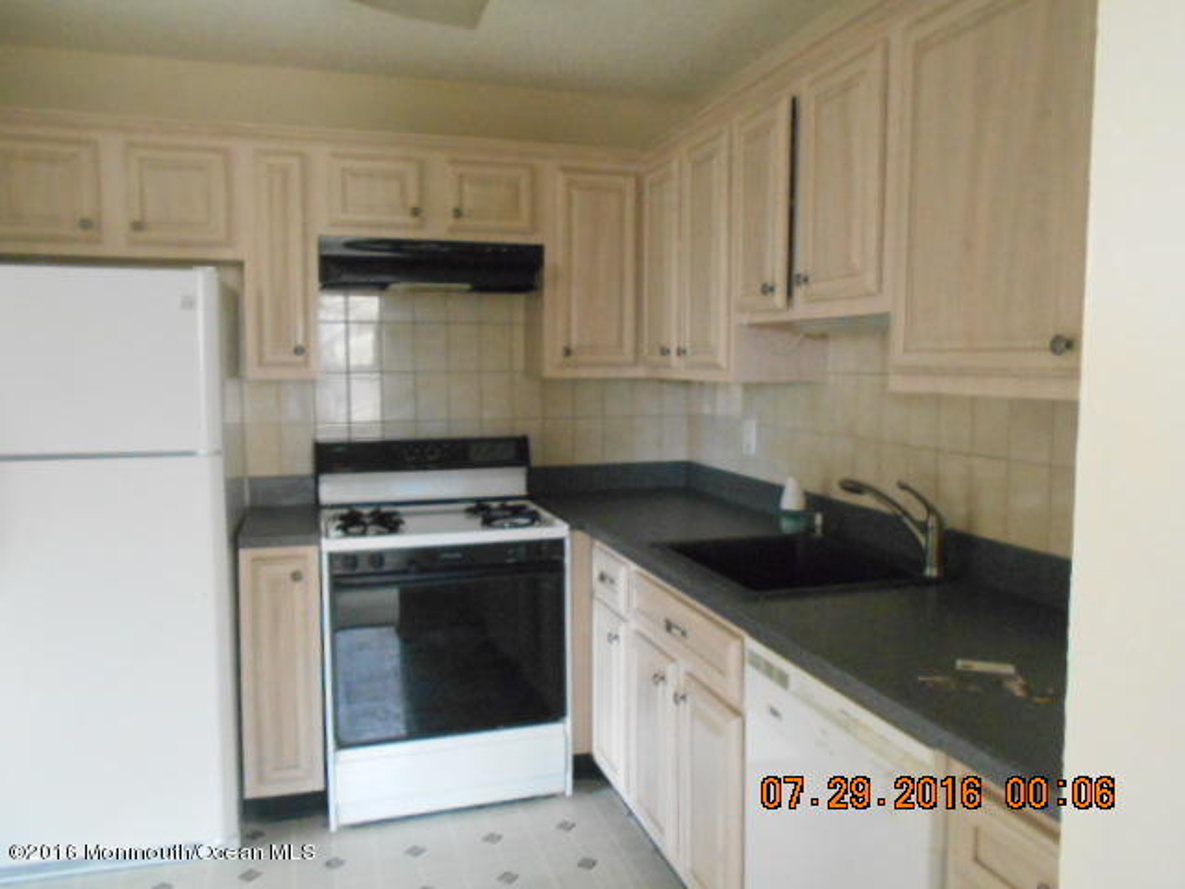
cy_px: 444
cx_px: 592
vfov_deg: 53.1
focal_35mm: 26
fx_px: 890
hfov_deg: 67.3
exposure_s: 1/60
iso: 800
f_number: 3.2
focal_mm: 4.6
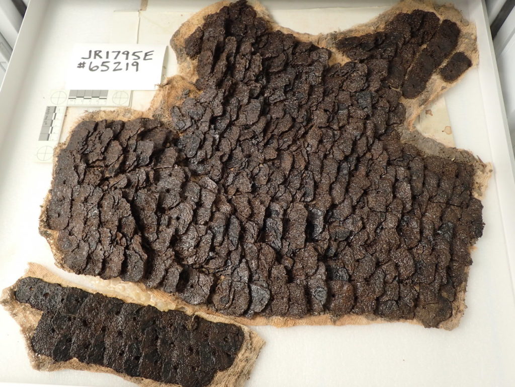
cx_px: 258
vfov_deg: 46.8
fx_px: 446
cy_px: 194
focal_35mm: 30
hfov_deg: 60.0
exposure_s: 1/40
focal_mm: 5.5
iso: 200
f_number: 2.3
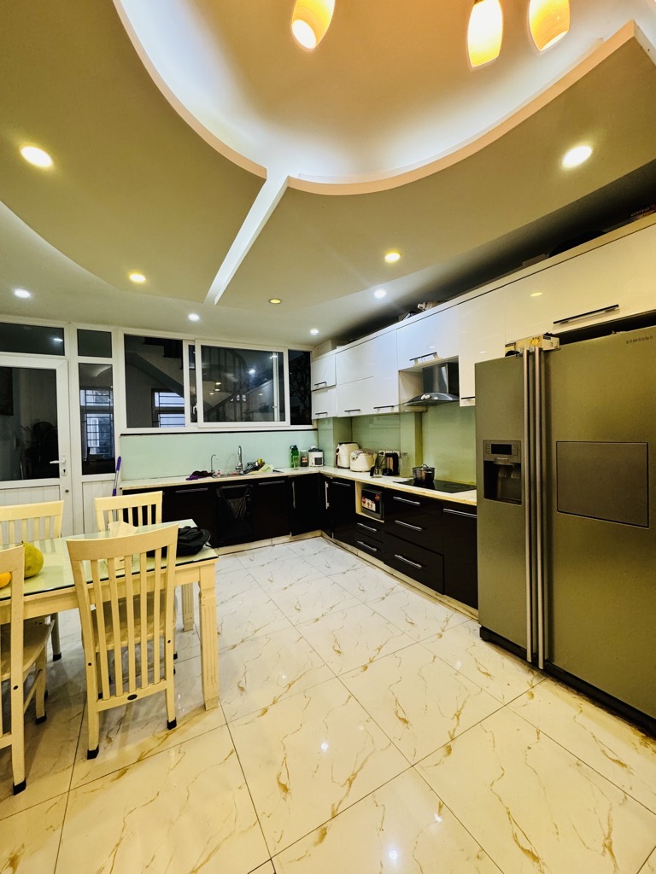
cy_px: 437
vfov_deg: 102.1
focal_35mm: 14
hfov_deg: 85.7
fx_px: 354
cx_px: 328
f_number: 2.2
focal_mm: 2.22
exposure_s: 1/50
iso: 200
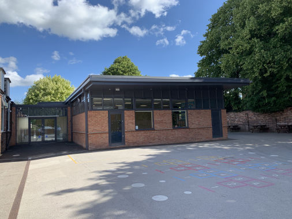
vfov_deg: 53.1
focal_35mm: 26
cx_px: 146
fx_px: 219
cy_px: 110
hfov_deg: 67.3
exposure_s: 1/1235
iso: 25
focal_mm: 4.25
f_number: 1.8
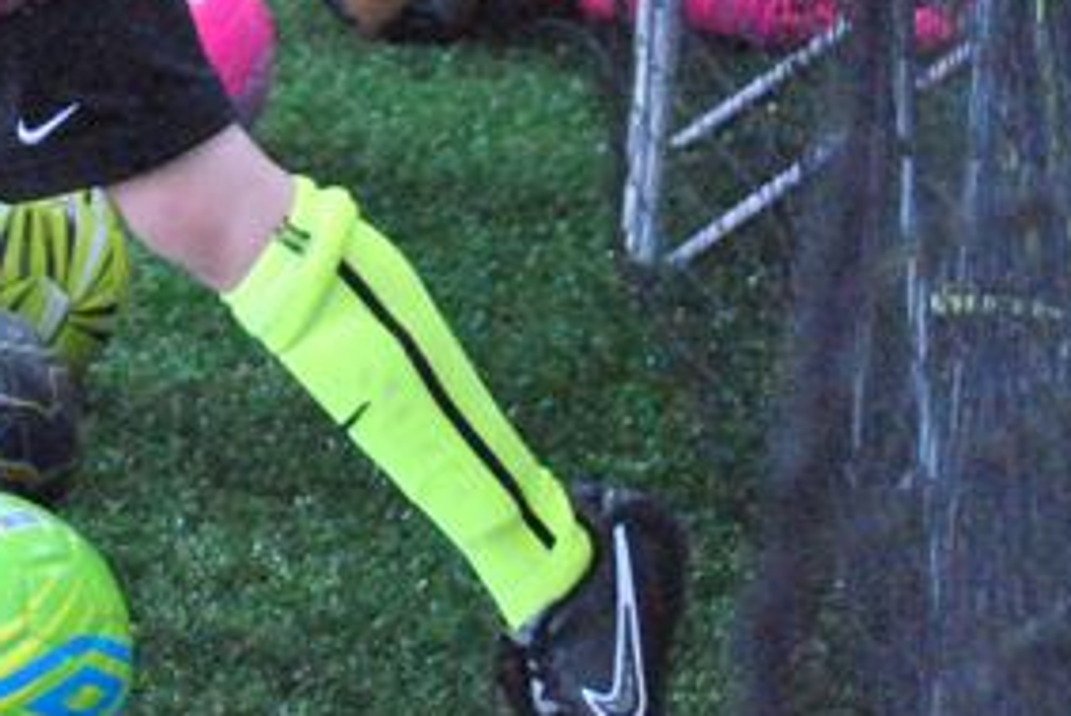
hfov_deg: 6.8
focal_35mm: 299
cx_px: -356
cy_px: -487
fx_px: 8894
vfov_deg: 4.6
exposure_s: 1/100
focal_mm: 55
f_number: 5
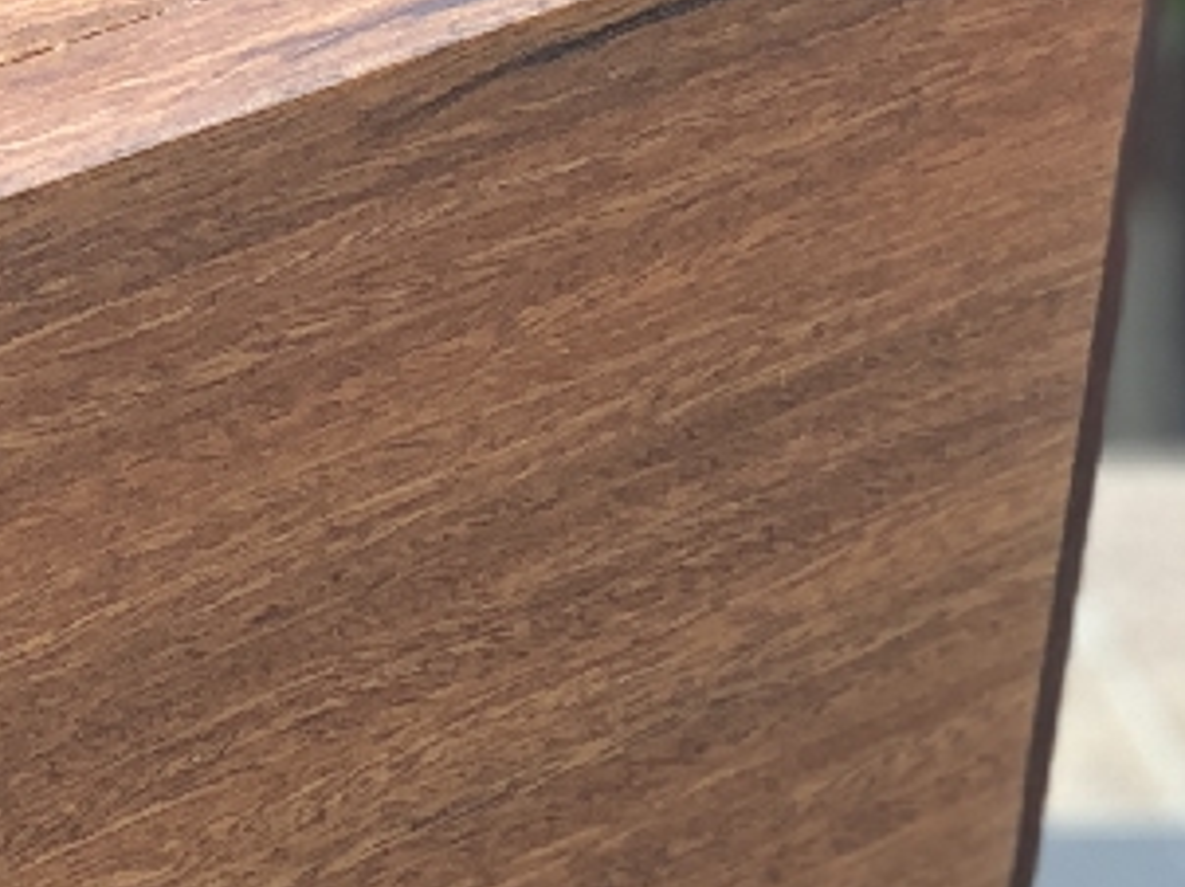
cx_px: -383
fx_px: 9509
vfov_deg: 5.3
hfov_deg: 7.1
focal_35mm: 278
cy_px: 1472
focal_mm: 6
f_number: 2.4
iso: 16
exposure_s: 1/124
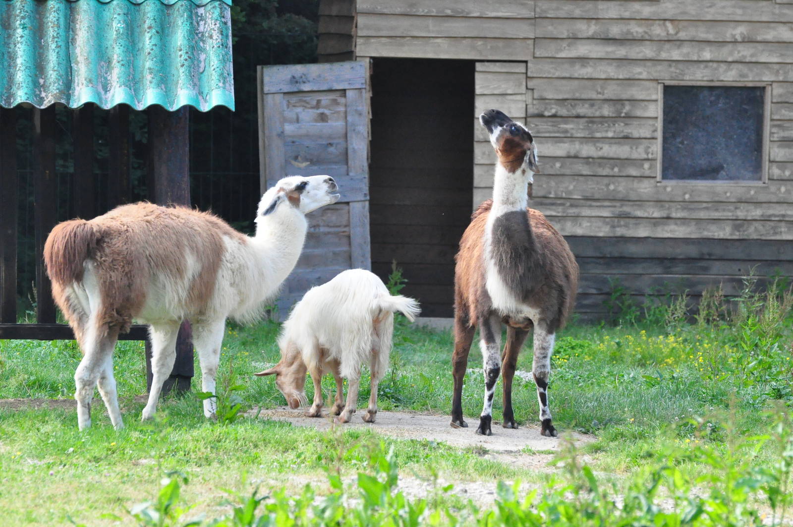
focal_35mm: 278
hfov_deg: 7.4
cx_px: 396
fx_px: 6106
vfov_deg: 4.9
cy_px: 264
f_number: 6.3
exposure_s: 1/2500
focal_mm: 185
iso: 3200
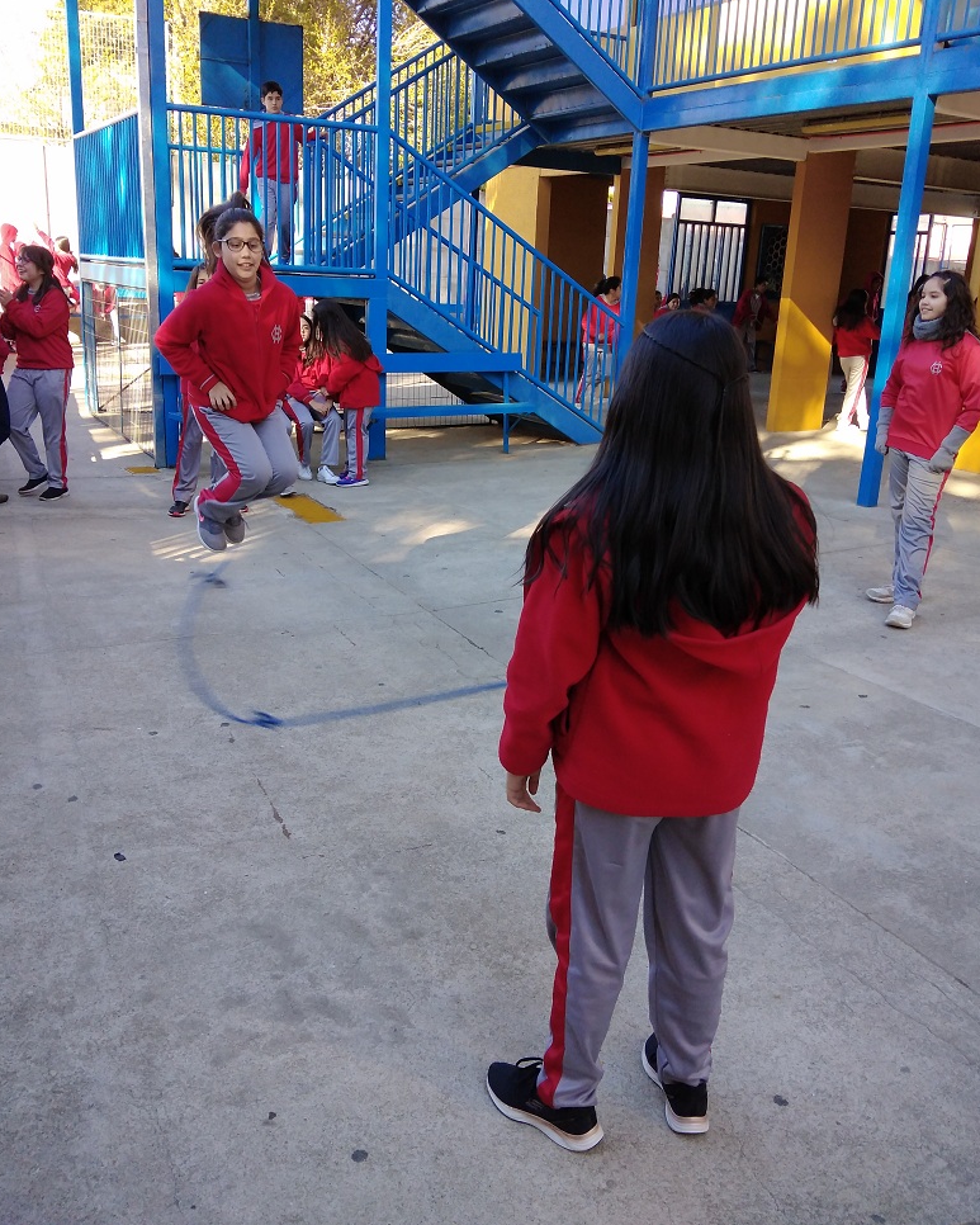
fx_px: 1015
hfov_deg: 51.5
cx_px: 498
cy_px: 559
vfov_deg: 62.1
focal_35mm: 28
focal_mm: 3.6
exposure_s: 1/150
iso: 100
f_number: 1.8
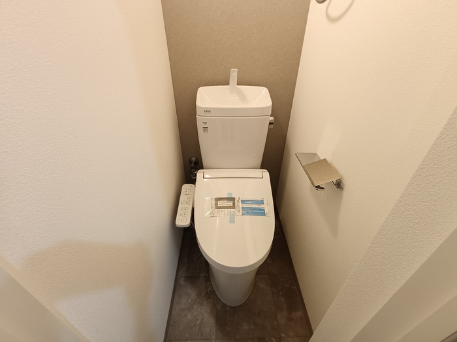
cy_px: 171
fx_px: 211
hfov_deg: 94.5
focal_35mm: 16
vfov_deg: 78.1
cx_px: 228
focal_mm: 1.68
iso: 400
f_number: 2.2
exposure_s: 1/40
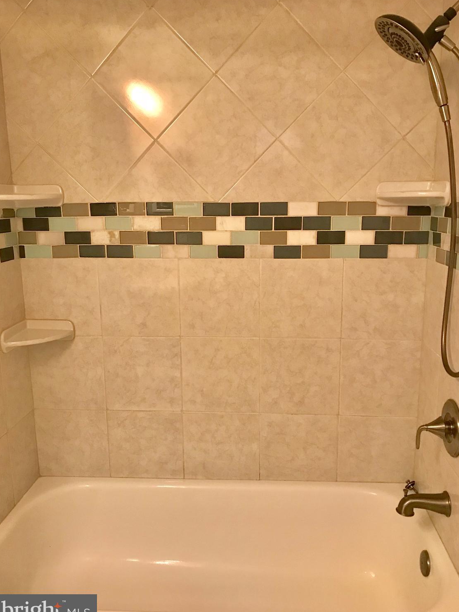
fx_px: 513
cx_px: 232
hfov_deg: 48.2
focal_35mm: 29
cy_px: 311
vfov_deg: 61.7
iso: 50
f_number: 1.8
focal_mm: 3.99
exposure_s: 1/15
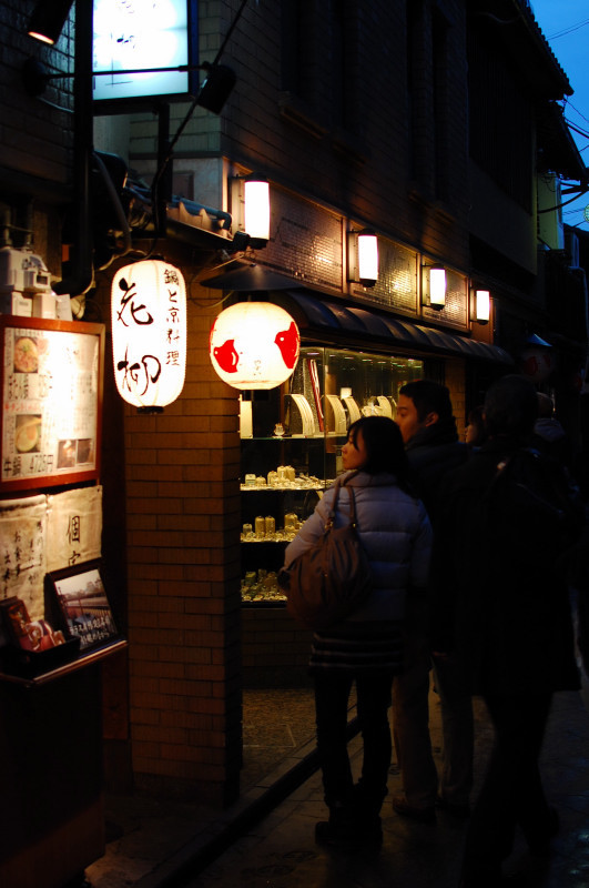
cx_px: 294
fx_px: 1292
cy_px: 444
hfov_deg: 25.7
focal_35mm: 52
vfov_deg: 37.9
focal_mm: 35
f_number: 2.8
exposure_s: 1/30
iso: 250
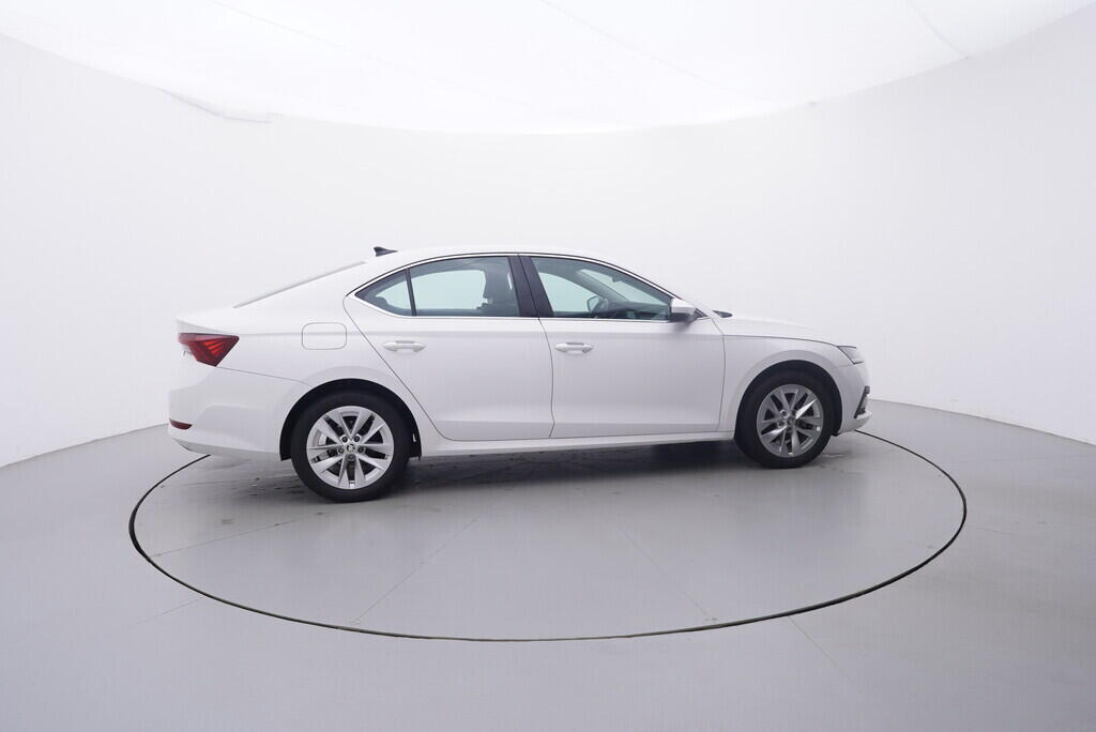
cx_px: 548
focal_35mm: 22
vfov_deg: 56.2
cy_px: 366
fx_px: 685
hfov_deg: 77.3
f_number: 5
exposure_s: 1/80
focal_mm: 15
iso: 200
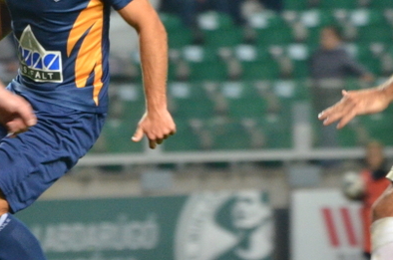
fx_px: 9201
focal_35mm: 845
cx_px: 402
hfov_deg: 2.4
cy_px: 19
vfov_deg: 1.6
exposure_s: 1/250
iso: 1600
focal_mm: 185
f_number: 5
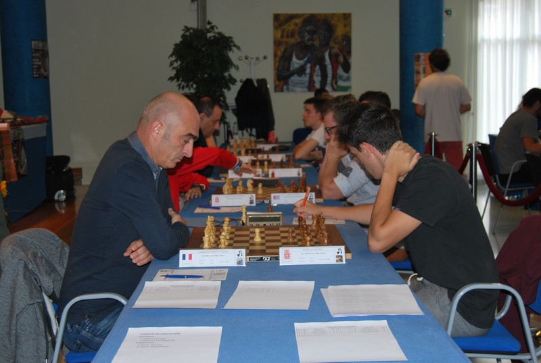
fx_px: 768
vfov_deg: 26.6
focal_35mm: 51
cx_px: 270
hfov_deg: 38.8
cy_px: 182
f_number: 4.5
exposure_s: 1/60
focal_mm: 34
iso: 200
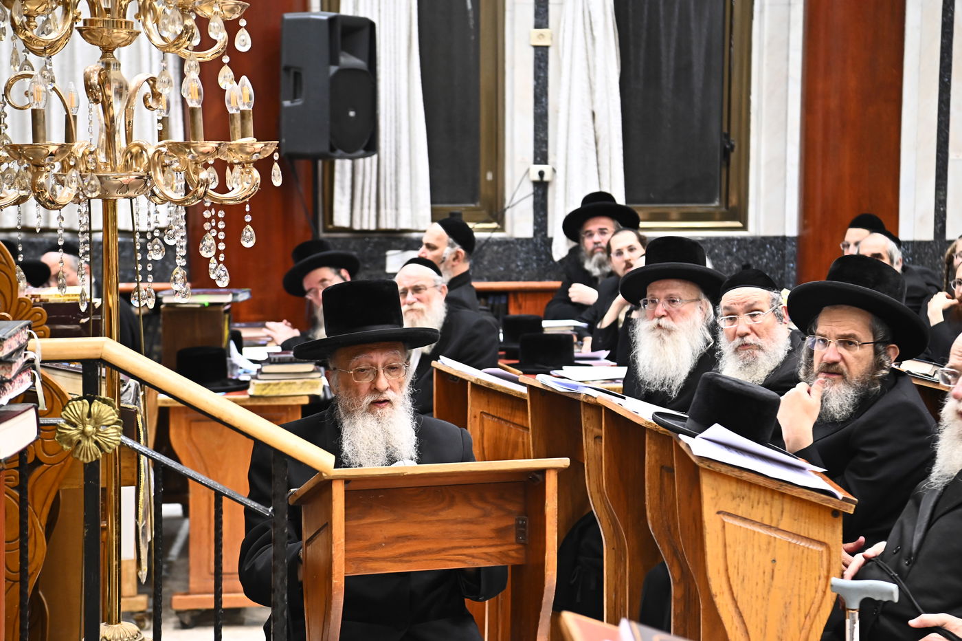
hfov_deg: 28.9
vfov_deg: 19.4
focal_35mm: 70
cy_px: 320
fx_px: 1870
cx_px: 481
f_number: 4.5
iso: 2500
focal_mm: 70
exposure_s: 1/200
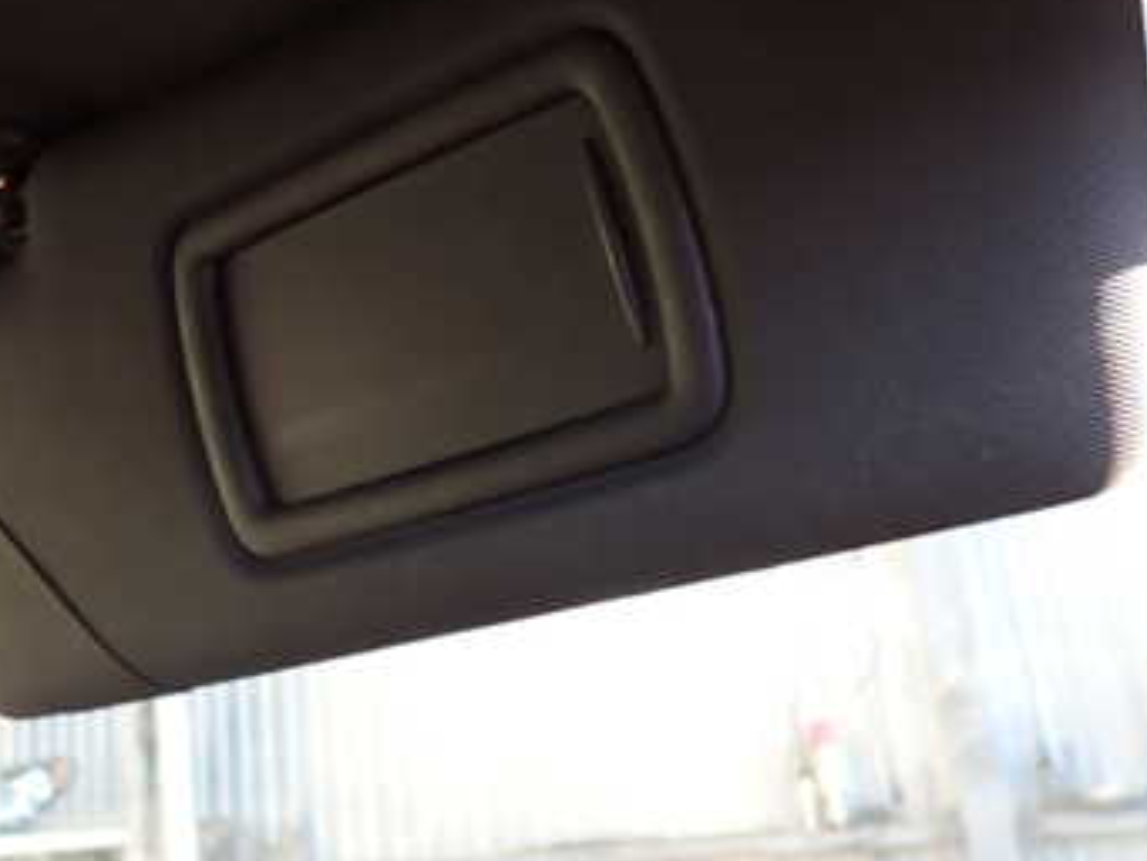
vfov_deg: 32.3
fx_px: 1458
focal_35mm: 44
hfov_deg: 42.6
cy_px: 222
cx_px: 431
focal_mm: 4.5
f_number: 2
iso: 100
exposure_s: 1/60
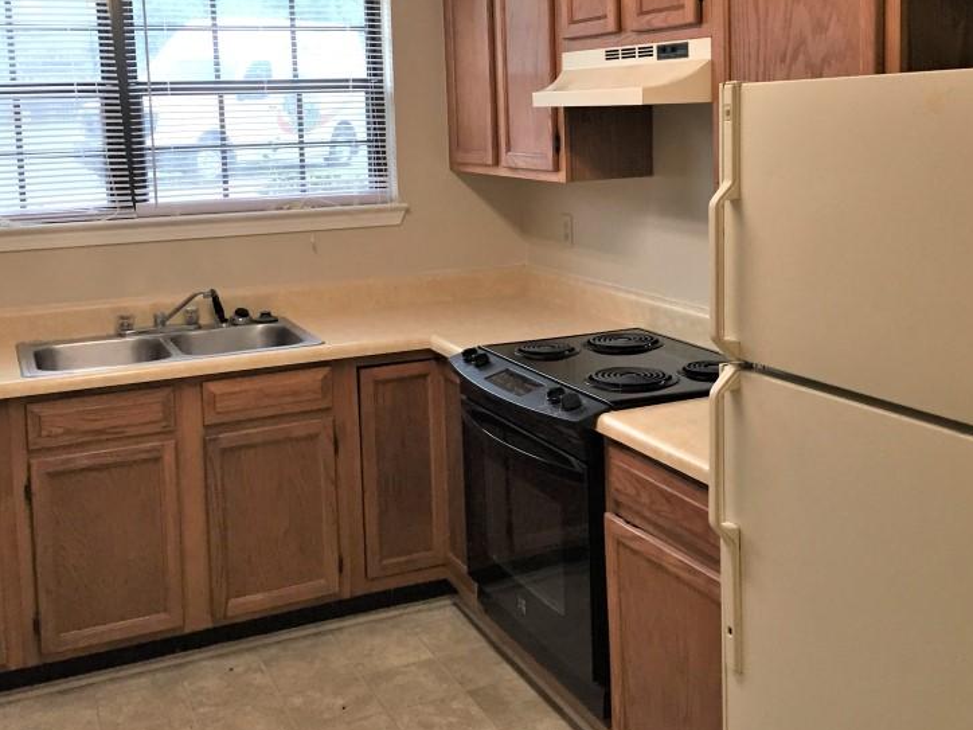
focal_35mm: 41
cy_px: 233
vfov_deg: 34.7
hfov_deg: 45.7
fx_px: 1152
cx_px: 536
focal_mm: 4.15
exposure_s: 1/30
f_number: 2.2
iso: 50
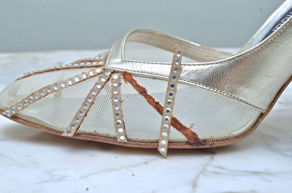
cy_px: 96
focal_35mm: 42
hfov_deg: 46.5
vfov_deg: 31.8
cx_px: 146
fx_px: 340
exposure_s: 1/160
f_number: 10
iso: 800
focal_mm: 28
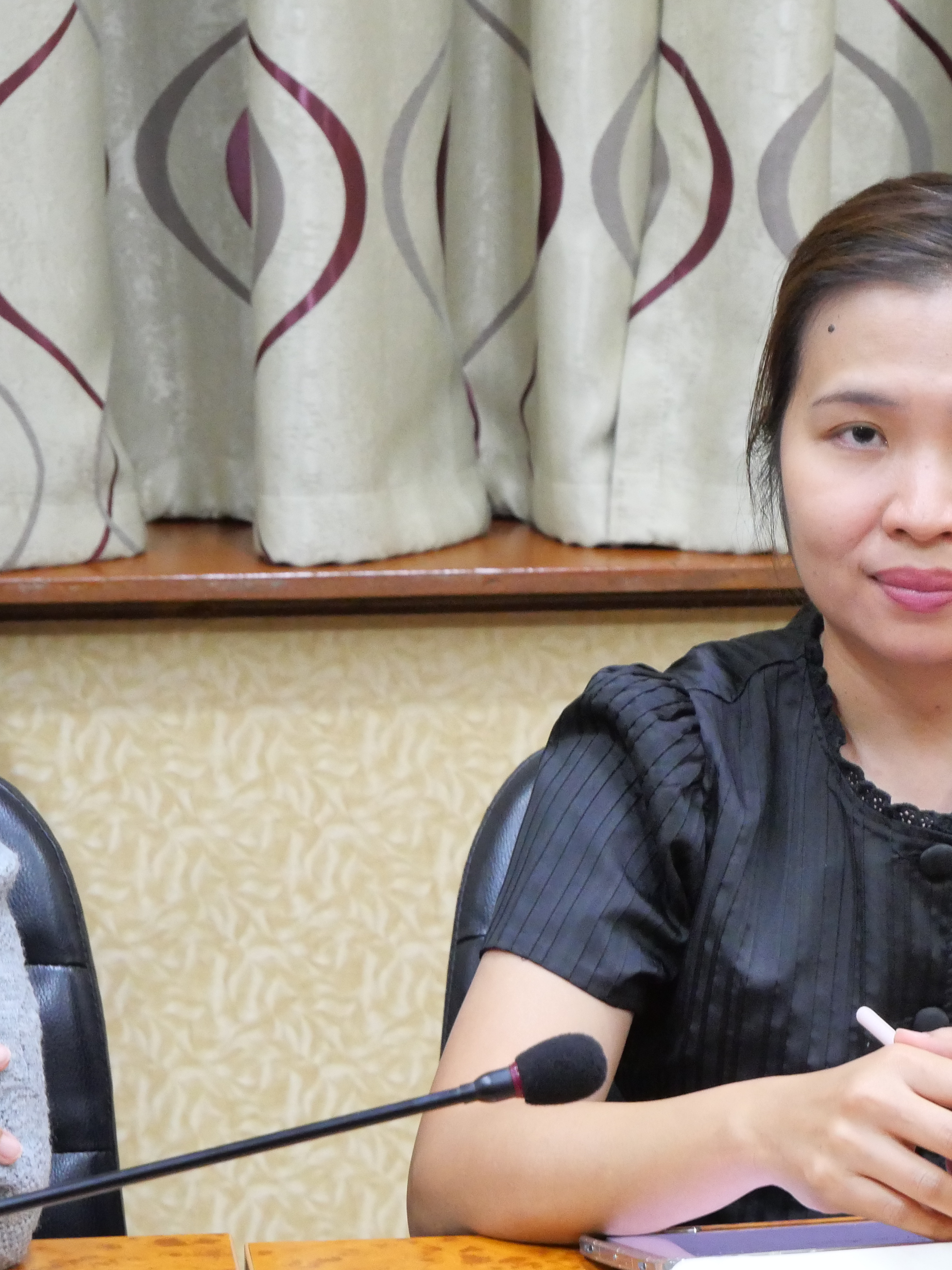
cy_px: 638
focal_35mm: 171
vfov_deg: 11.6
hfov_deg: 8.6
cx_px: 933
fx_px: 6270
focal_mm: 57
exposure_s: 1/15
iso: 3200
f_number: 7.1
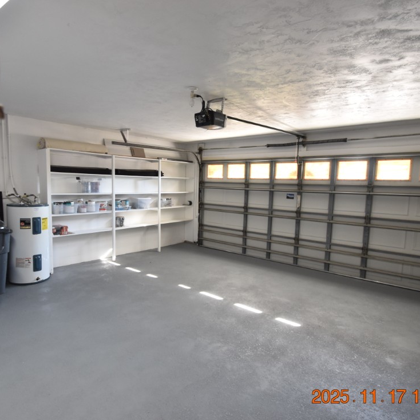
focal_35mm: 20
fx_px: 275
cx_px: 191
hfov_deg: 74.7
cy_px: 210
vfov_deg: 74.8
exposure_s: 1/45
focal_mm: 10
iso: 800
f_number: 3.5
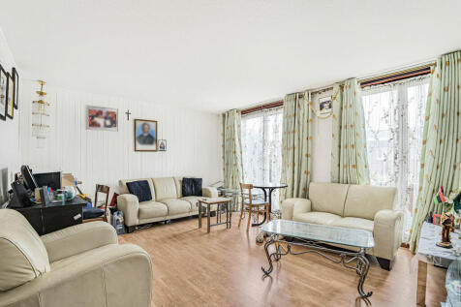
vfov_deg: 72.0
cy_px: 154
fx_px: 211
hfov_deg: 95.0
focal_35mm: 16
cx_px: 230
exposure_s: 1/5
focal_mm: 16.5
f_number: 8
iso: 400
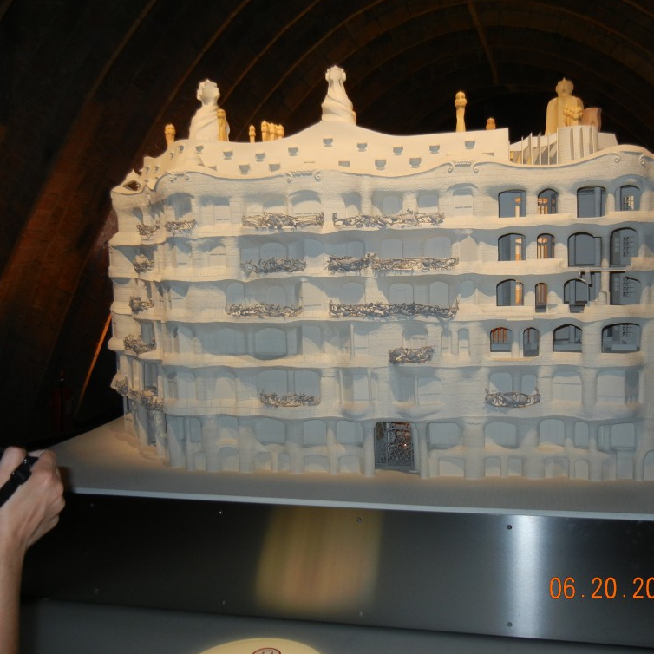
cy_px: 324
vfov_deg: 46.0
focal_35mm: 36
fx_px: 769
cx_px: 378
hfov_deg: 45.9
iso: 200
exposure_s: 1/30
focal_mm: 5.4
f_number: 3.5
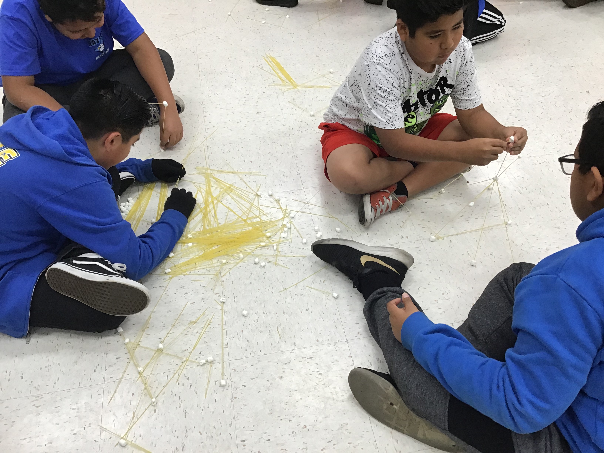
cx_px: 302
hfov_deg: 58.4
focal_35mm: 31
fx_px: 541
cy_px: 226
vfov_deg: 45.4
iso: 32
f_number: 2.4
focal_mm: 3.3
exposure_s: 1/30
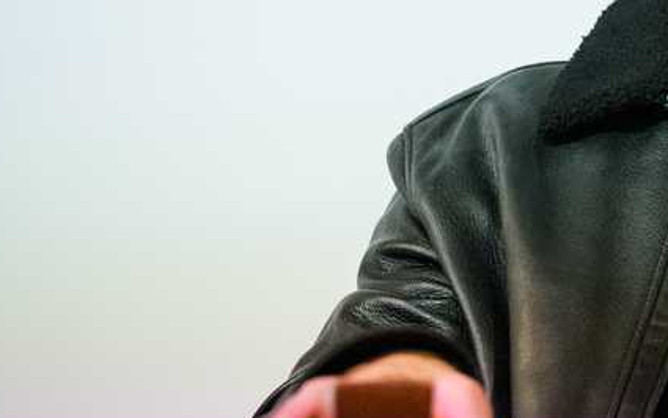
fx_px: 7340
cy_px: 72
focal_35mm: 403
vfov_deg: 3.3
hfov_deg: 5.2
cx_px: 809
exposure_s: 1/400
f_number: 3.5
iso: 6400
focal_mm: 150
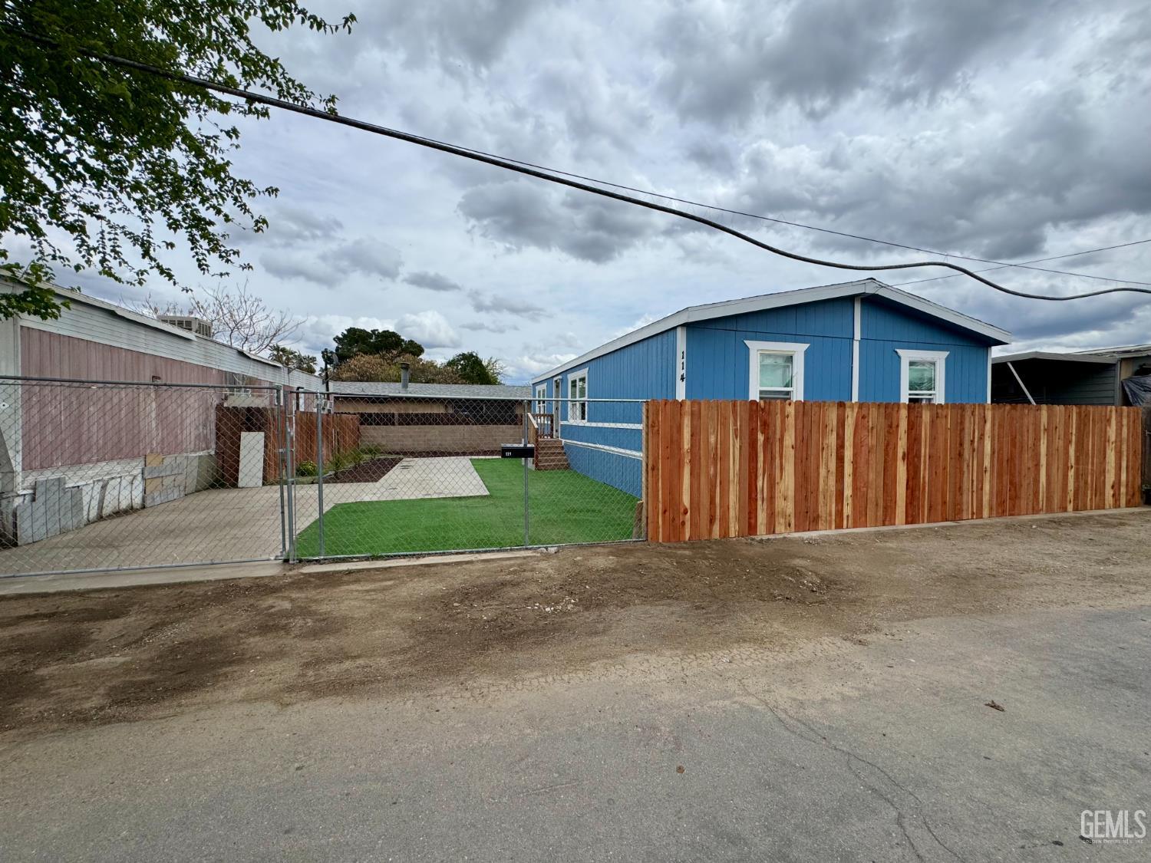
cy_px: 432
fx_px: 466
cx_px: 576
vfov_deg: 85.7
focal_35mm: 14
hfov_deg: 102.1
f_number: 2.2
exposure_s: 1/2985
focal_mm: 2.22
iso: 50
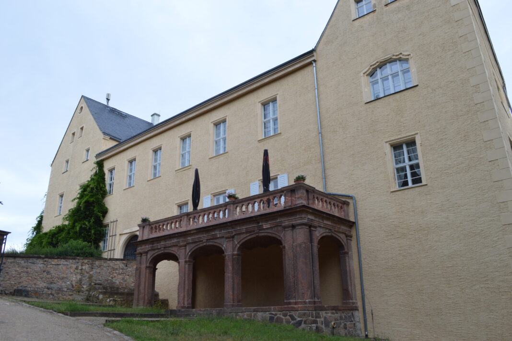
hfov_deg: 67.4
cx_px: 256
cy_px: 170
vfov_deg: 47.8
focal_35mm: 27
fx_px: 384
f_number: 7.1
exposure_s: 1/200
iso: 400
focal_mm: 18
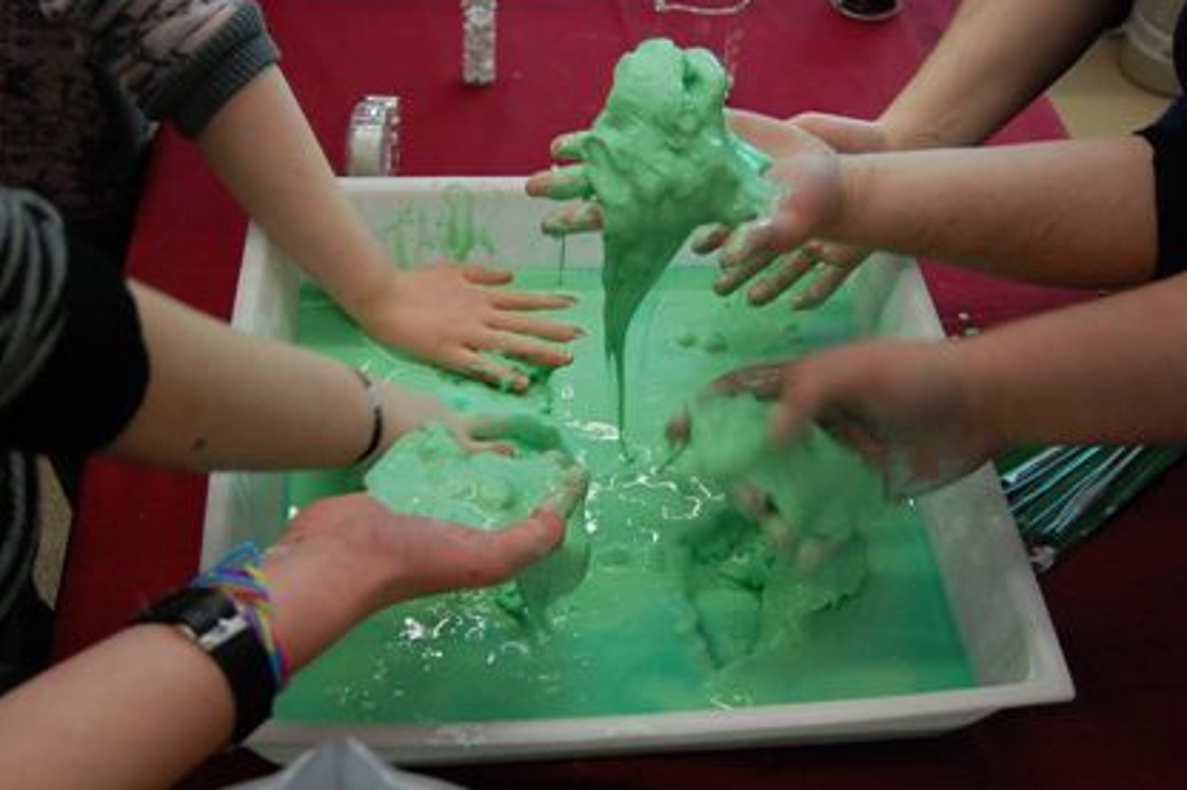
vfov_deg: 31.9
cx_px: 619
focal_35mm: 42
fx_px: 1384
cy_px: 396
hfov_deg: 46.4
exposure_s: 1/25
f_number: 4
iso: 1600
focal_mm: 26
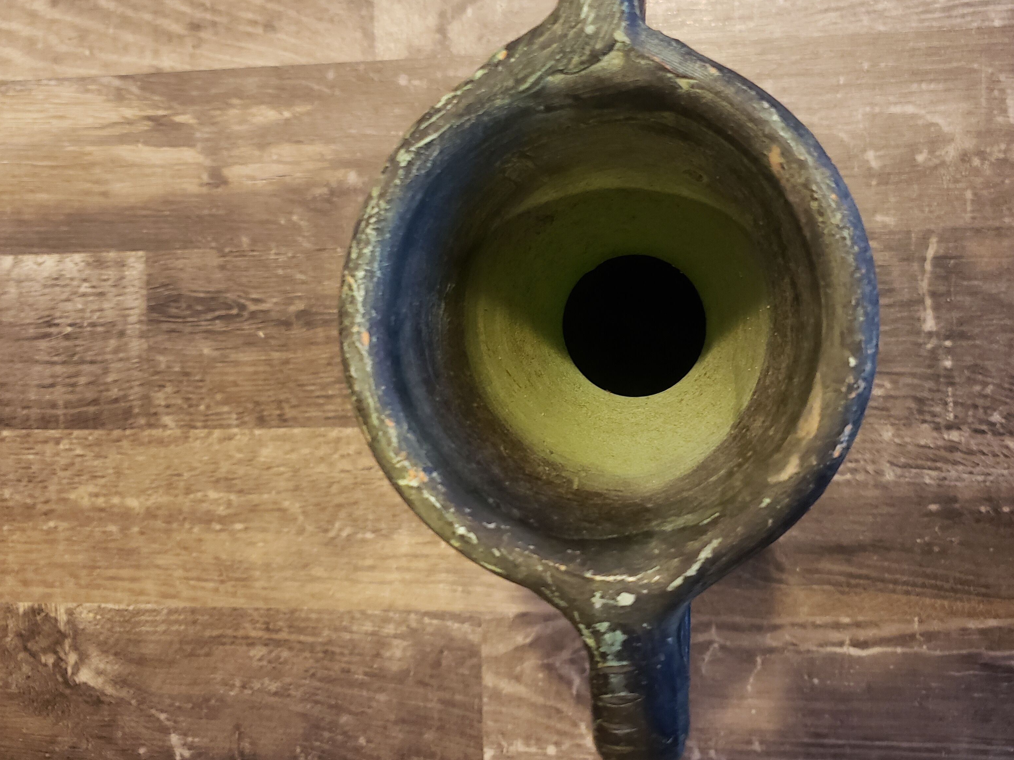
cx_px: 546
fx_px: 996
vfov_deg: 41.8
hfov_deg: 53.9
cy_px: 357
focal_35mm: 34
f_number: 1.5
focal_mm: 4.3
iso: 250
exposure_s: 1/11
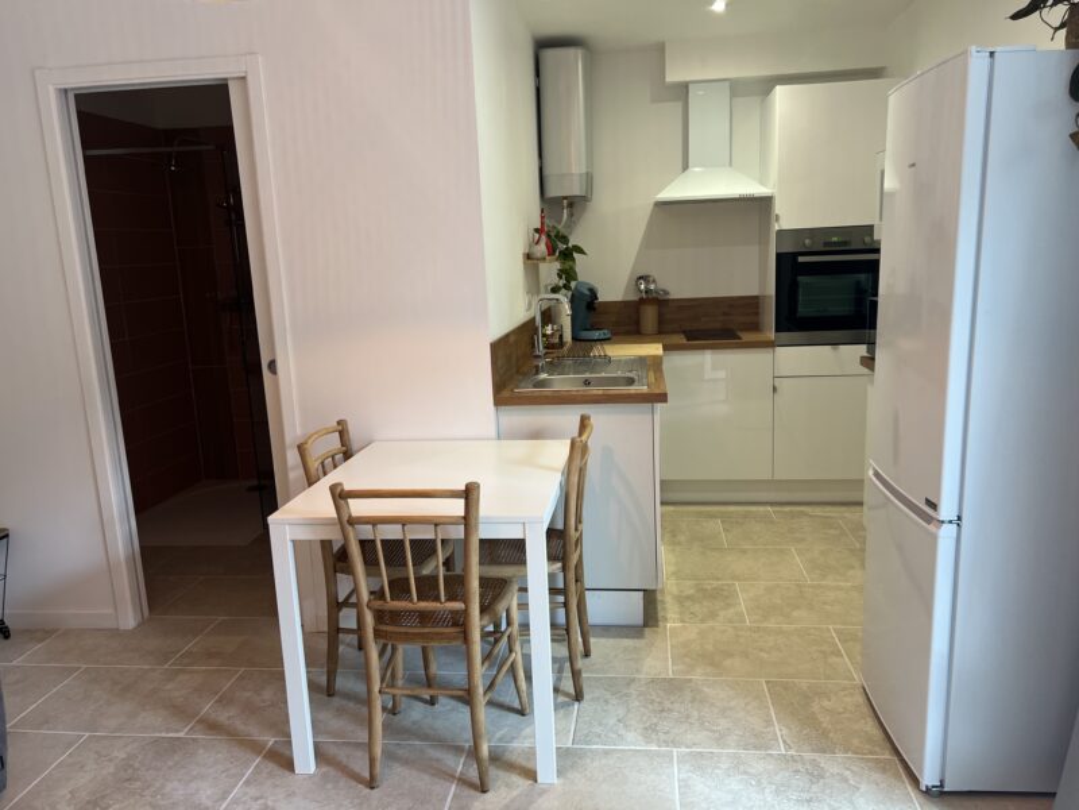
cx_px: 540
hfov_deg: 67.3
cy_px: 405
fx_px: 810
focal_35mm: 26
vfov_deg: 53.1
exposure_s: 1/100
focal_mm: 5.7
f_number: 1.5
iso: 100
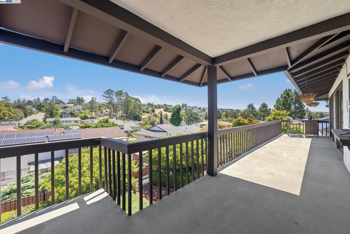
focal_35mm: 14
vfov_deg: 81.3
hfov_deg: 104.2
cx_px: 175
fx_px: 136
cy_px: 117
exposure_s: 1/160
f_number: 8
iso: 500
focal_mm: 14
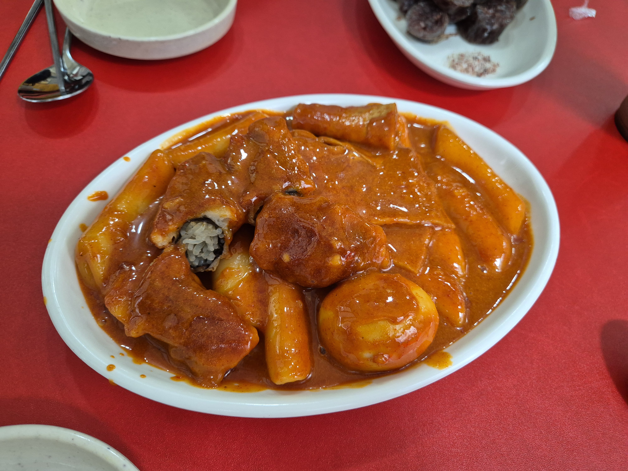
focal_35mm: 23
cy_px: 236
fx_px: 417
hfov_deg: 73.9
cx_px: 314
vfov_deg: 58.9
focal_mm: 5.4
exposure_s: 1/120
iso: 400
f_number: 1.8
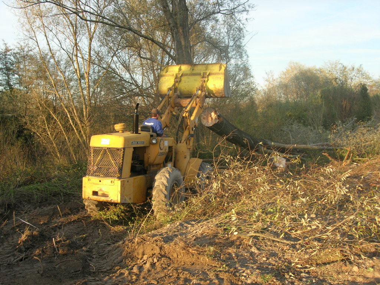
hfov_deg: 49.0
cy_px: 142
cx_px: 190
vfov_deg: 37.7
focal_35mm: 38
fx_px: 417
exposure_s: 1/121
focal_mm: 7.8
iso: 66
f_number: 4.8
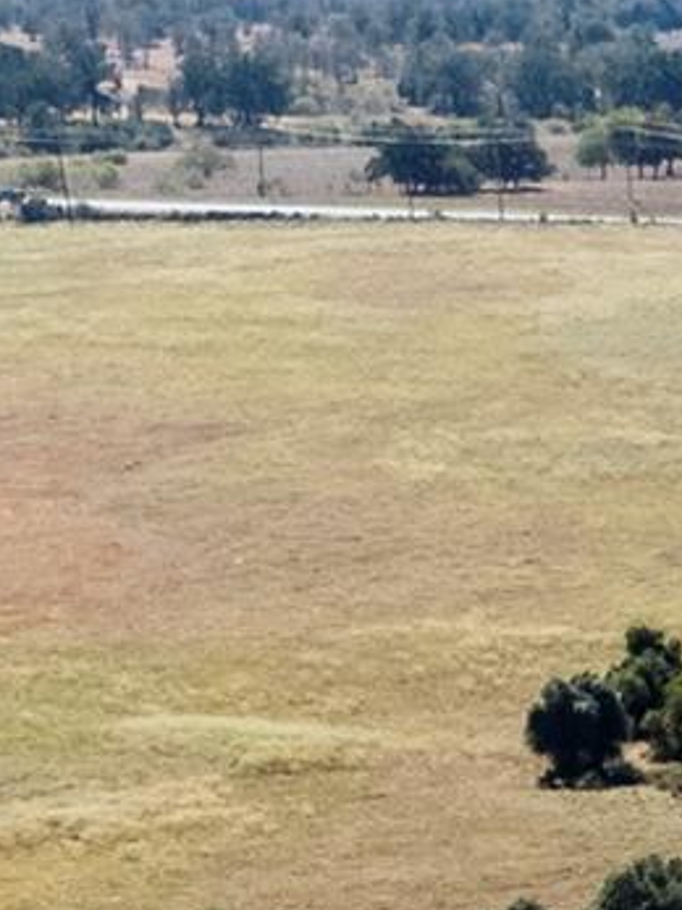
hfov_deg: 11.0
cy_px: 1583
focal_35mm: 125
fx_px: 3286
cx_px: 1275
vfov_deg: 14.2
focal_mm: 22
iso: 200
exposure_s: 1/30
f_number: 7.1
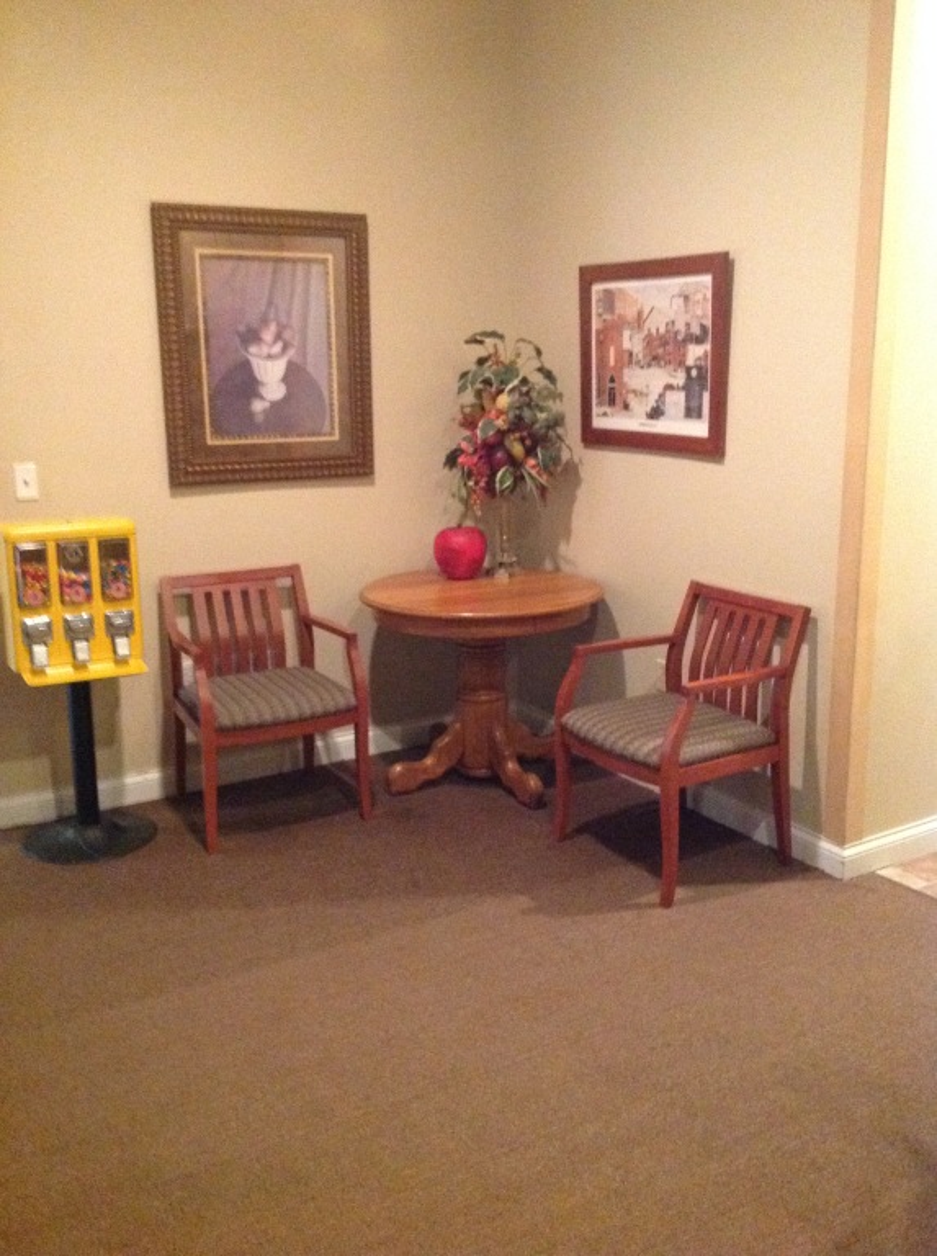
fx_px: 1267
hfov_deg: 40.6
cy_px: 628
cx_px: 468
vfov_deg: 52.7
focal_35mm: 35
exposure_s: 1/15
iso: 800
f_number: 2.4
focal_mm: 4.28
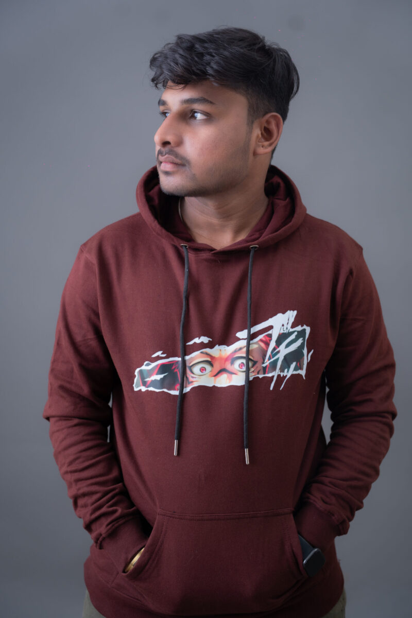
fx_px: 779
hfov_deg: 29.6
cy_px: 309
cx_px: 206
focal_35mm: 45
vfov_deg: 43.3
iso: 200
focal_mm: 45.4
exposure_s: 1/200
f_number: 2.8
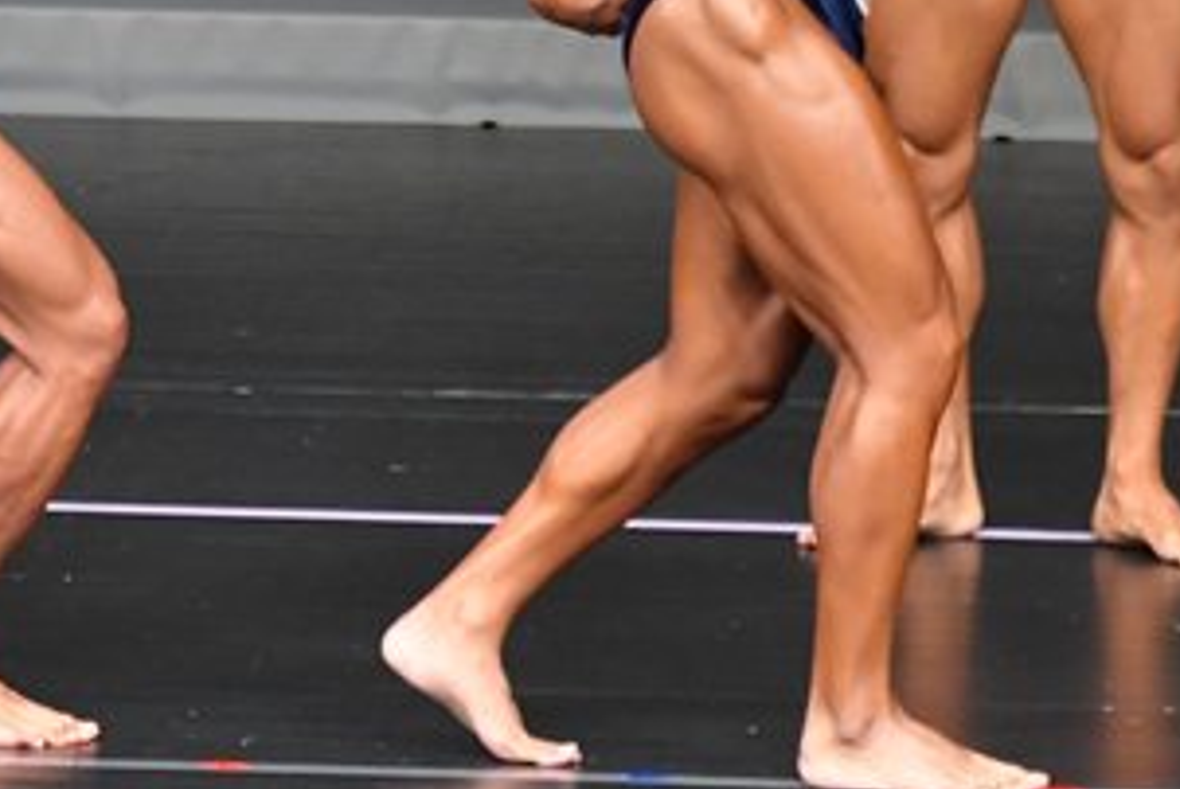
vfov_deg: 1.7
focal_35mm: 807
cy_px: 59
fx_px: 26477
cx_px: 41
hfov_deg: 2.6
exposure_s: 1/400
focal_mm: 210
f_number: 5.6
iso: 5000
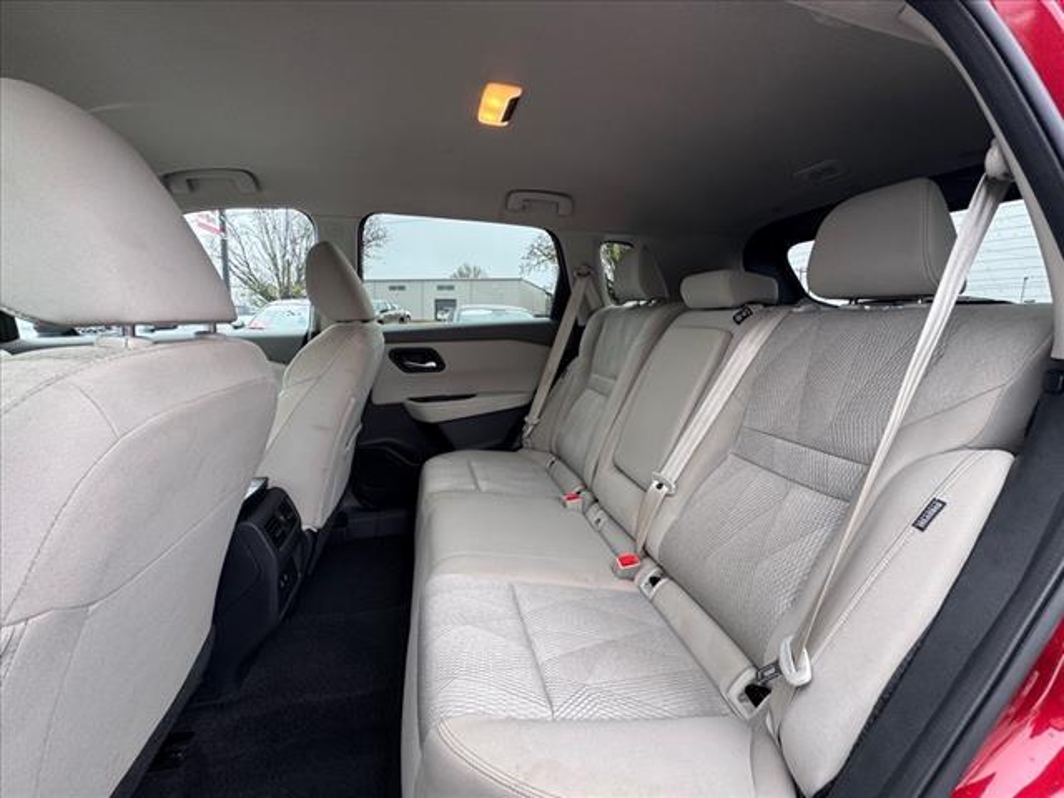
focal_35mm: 14
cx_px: 532
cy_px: 399
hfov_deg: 102.1
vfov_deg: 85.7
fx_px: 430
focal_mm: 2.22
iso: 80
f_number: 2.2
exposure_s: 1/99
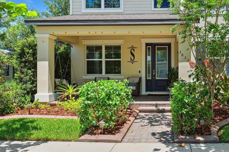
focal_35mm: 34
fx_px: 216
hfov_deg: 54.0
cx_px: 163
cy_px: 75
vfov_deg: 38.9
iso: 100
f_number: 8
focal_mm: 22
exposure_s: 1/80
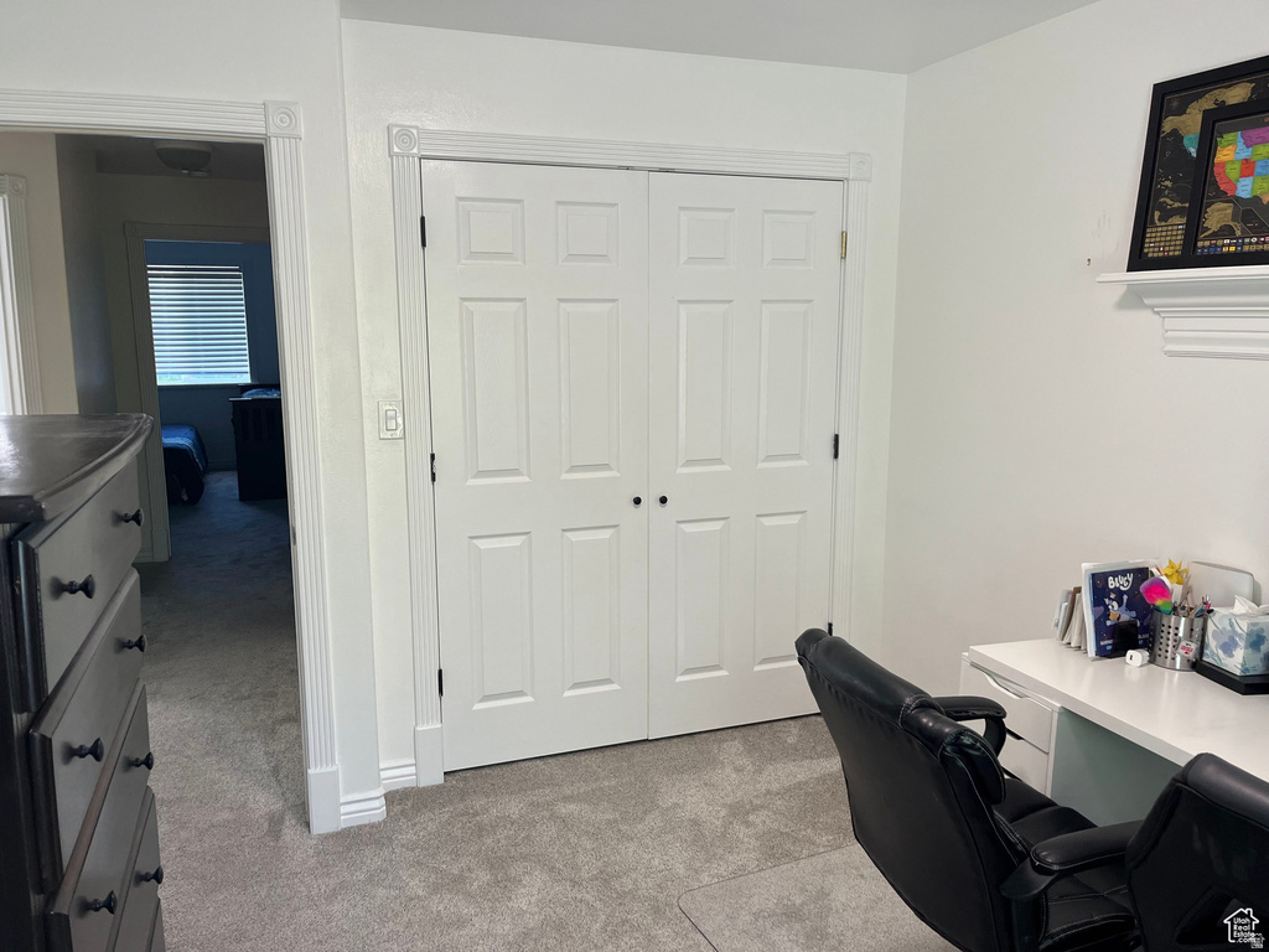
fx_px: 953
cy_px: 476
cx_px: 634
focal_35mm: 26
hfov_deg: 67.3
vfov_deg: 53.1
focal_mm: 5.1
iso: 125
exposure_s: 1/120
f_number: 1.6
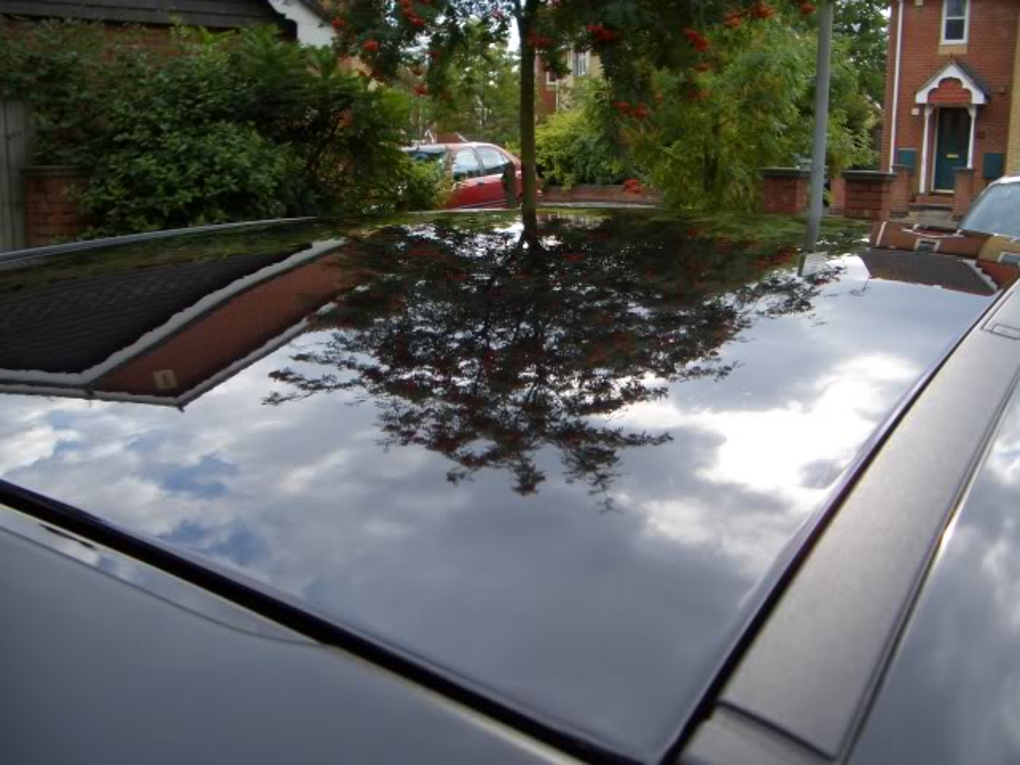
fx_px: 1031
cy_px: 382
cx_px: 510
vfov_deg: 40.7
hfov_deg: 52.6
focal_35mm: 35
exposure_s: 1/320
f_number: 2.6
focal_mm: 5.8
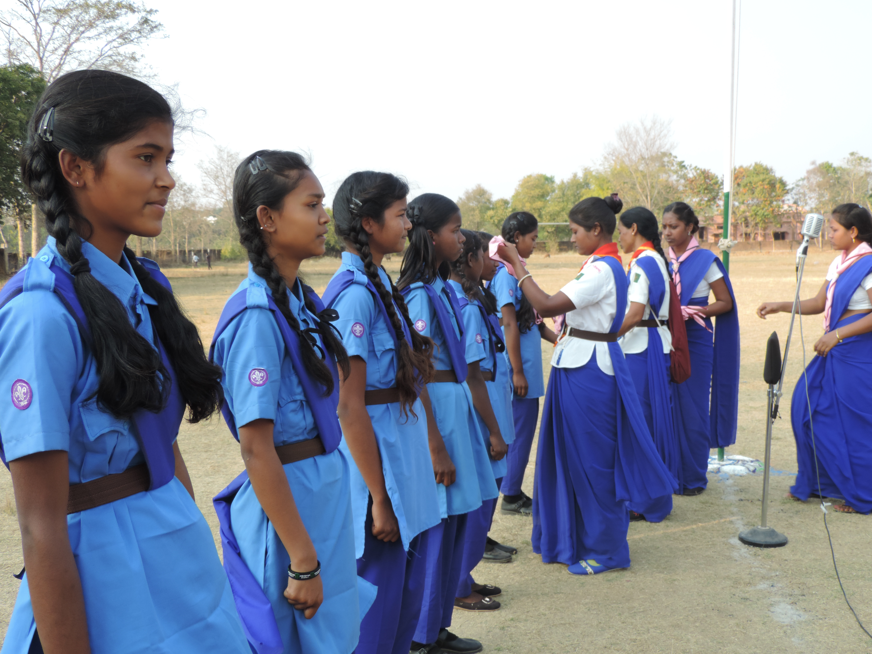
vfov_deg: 33.6
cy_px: 327
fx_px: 1083
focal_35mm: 43
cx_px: 436
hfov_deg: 43.9
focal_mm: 7.6
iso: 80
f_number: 3.4
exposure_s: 1/160
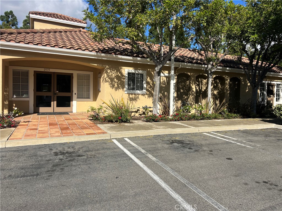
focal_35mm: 26
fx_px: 212
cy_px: 106
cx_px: 141
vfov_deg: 53.1
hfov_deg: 67.3
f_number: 1.5
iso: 50
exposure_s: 1/4630
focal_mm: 5.7
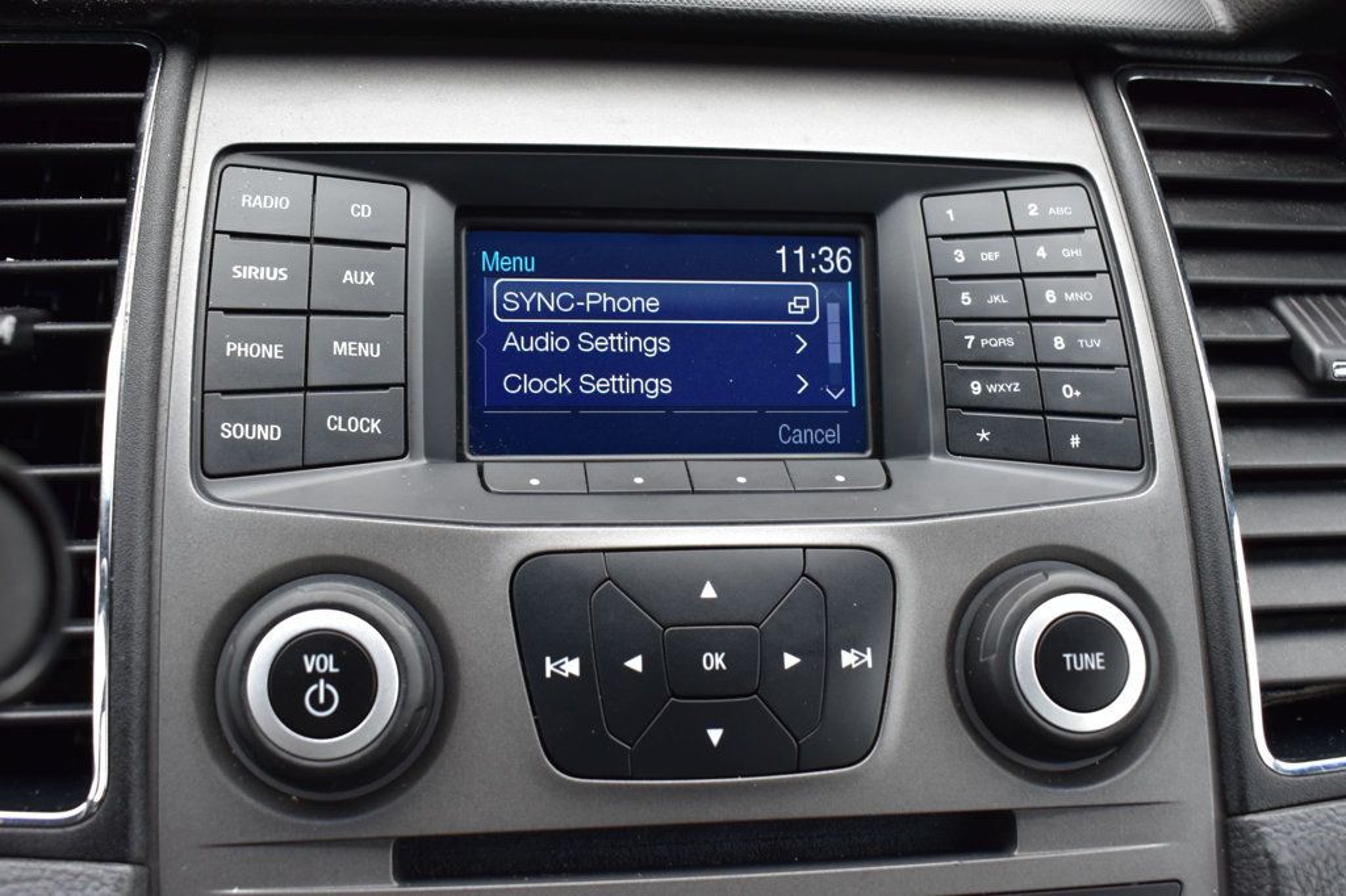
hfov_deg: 51.3
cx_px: 673
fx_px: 1402
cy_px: 448
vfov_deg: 35.5
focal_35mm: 38
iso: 400
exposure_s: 1/50
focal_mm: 25
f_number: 8
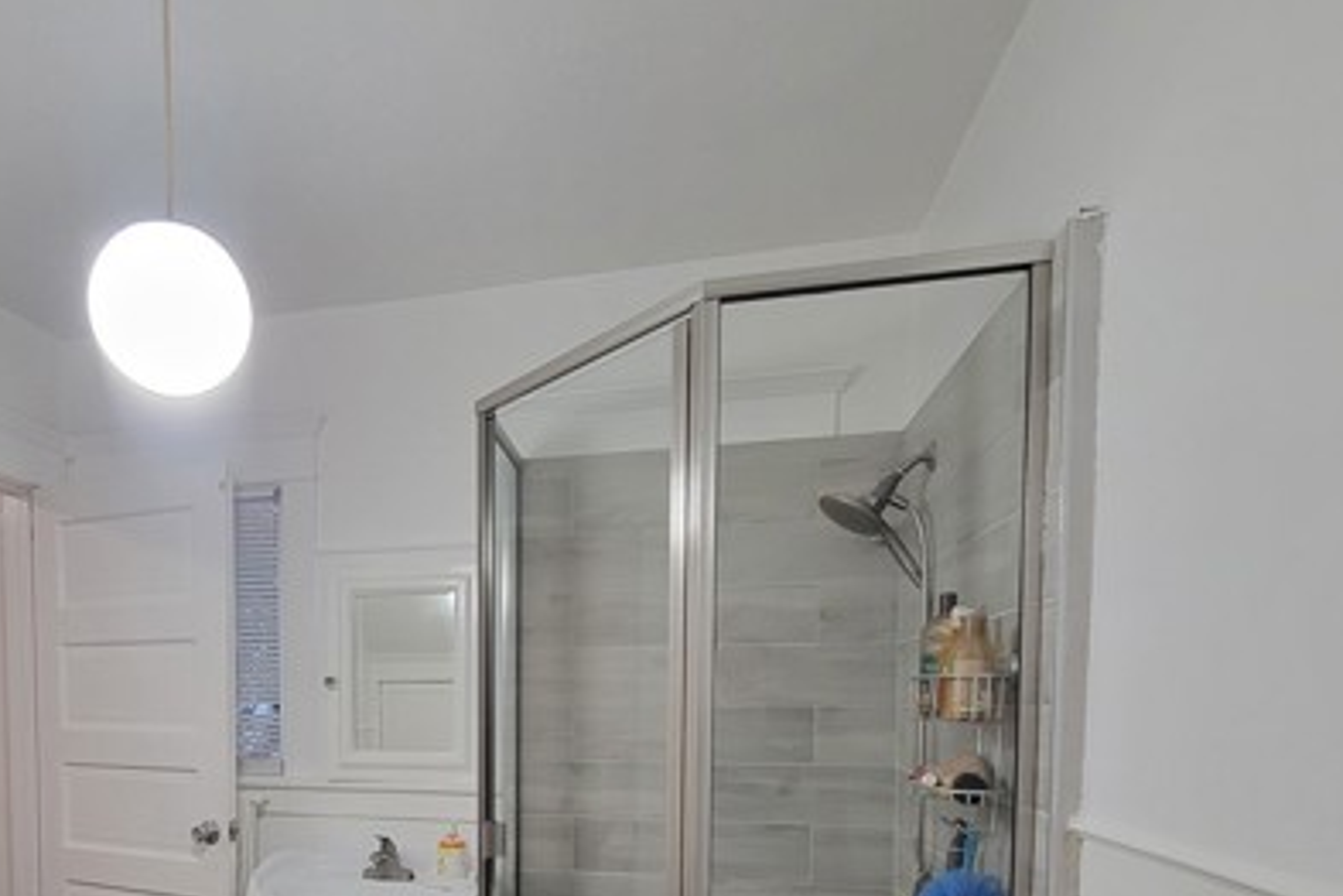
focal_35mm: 22
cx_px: 437
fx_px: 821
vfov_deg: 52.2
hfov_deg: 75.9
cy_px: 759
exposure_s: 1/60
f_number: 2.2
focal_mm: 2.2
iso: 320
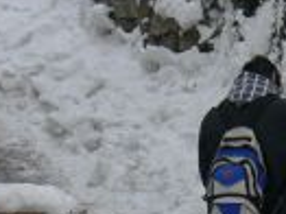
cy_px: 364
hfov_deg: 3.4
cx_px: 188
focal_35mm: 585
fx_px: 4829
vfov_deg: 2.5
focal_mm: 29.4
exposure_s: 1/80
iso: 80
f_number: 4
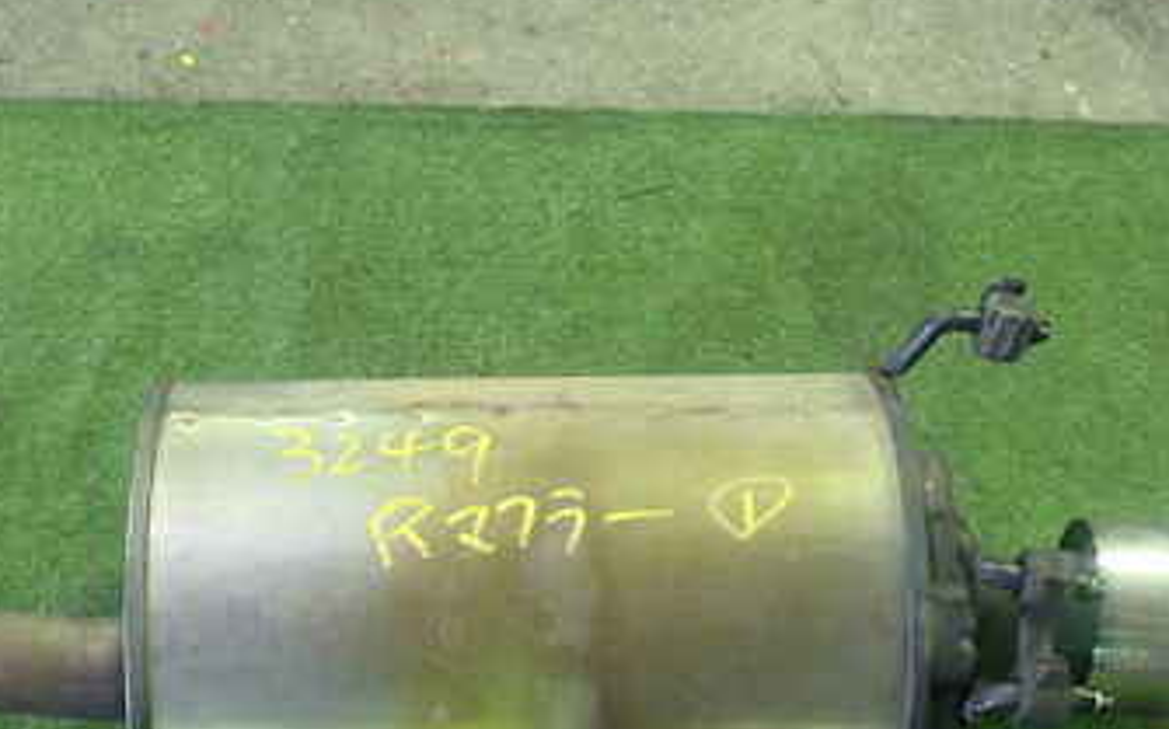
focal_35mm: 57
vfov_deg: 22.2
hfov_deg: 35.6
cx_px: 464
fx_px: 1815
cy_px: 649
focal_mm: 5.4
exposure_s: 1/30
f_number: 2.3
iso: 500
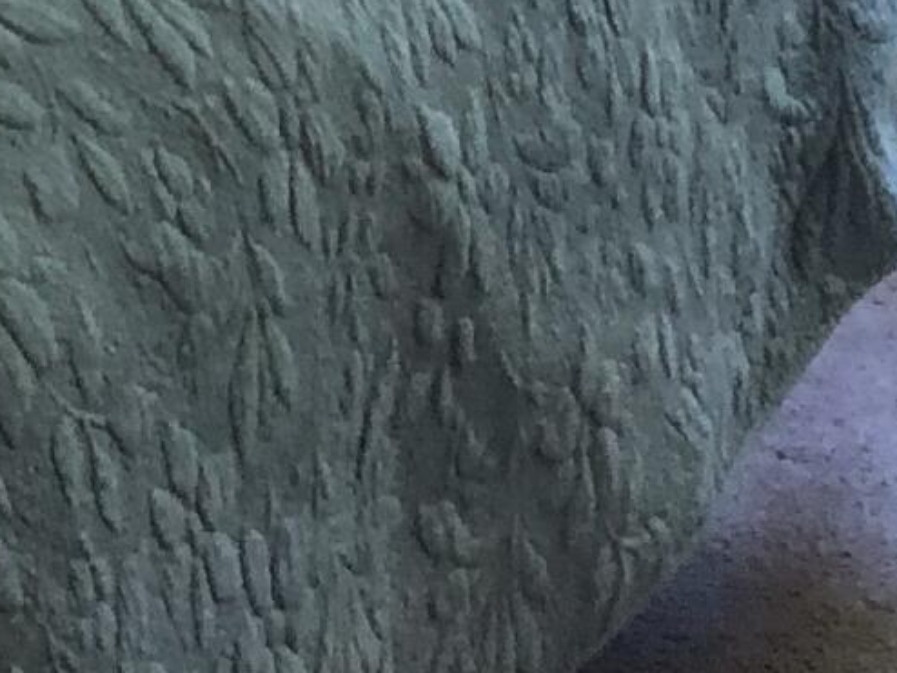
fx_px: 4407
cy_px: -1335
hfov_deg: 11.6
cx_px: 728
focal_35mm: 170
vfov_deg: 7.6
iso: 40
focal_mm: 3.99
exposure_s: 1/24
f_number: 1.8
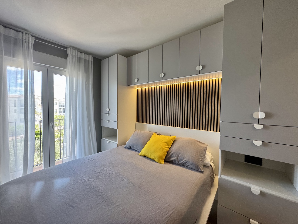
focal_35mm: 14
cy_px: 112
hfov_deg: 102.1
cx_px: 149
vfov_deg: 85.7
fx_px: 121
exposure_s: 1/100
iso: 125
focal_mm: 2.22
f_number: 2.2
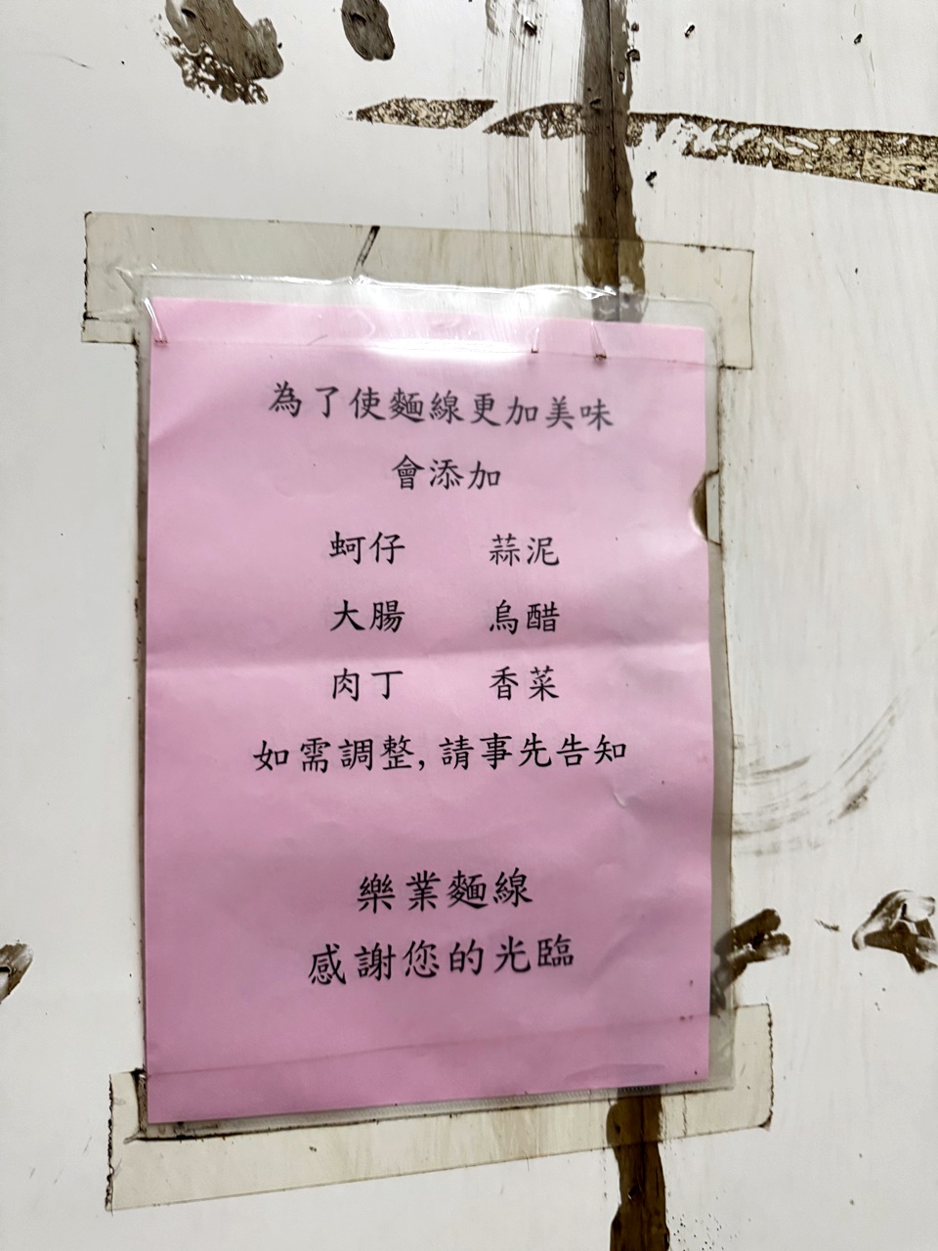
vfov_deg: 71.6
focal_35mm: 24
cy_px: 626
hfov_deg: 56.8
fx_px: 867
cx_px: 469
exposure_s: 1/60
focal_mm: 6.76
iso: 250
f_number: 1.78
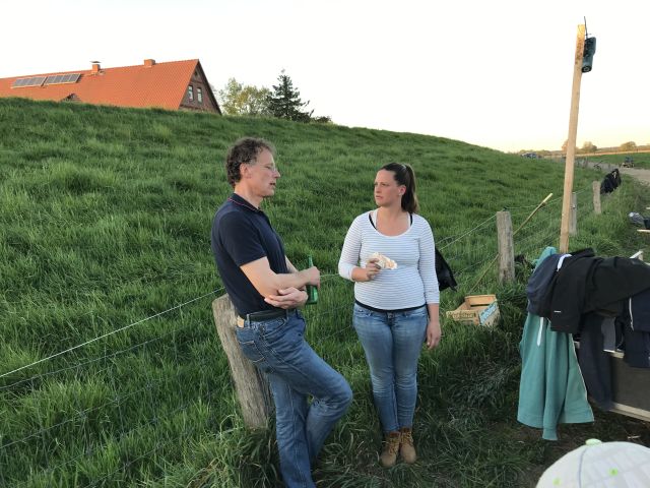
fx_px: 526
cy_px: 244
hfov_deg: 63.4
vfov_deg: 49.7
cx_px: 325
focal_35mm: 28
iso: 20
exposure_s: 1/128
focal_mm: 3.99
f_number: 1.8
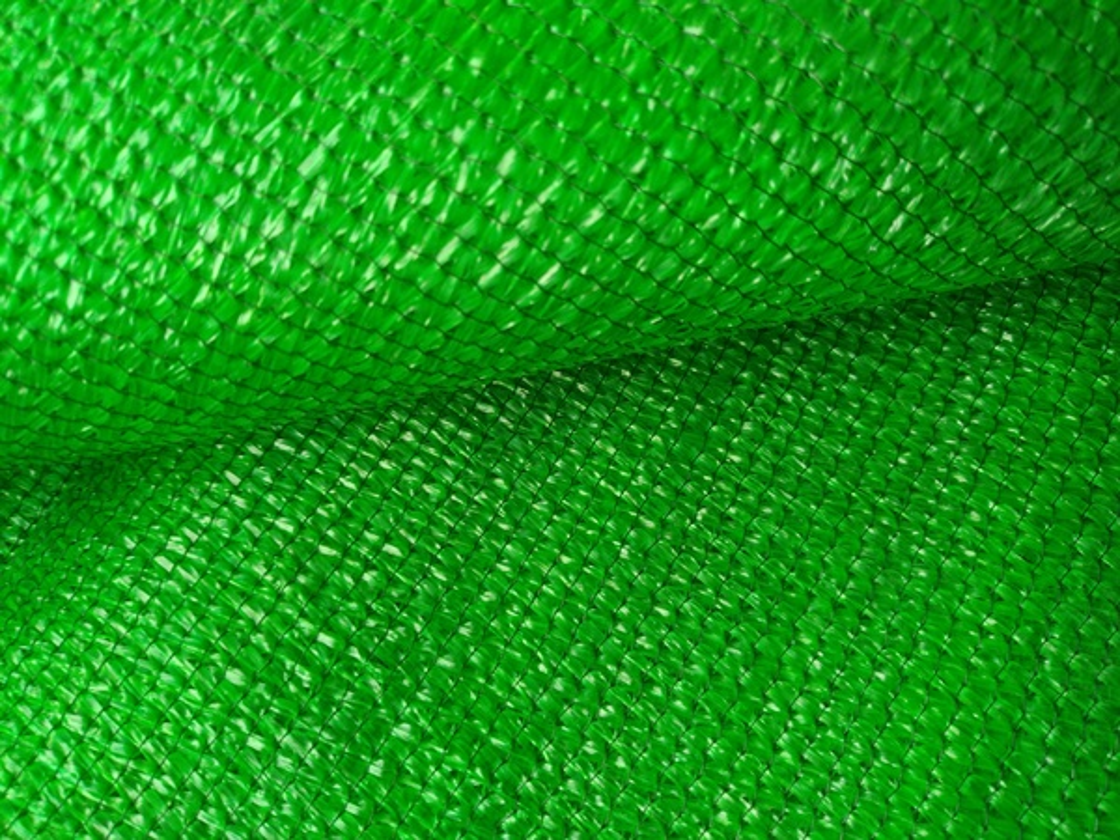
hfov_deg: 71.6
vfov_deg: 56.8
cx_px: 560
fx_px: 777
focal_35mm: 24
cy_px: 420
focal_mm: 3.94
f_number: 1.9
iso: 116
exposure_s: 1/25
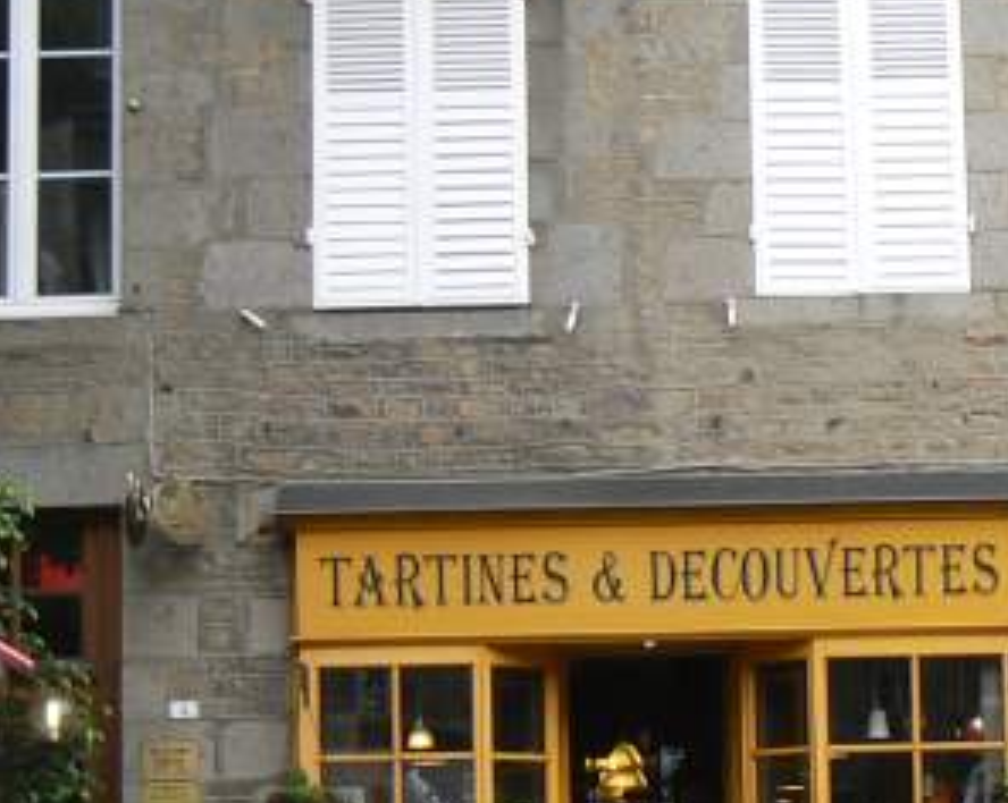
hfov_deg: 17.9
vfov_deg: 14.3
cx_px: 647
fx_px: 3188
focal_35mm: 107
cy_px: 665
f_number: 4
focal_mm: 6
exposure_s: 1/100
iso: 80
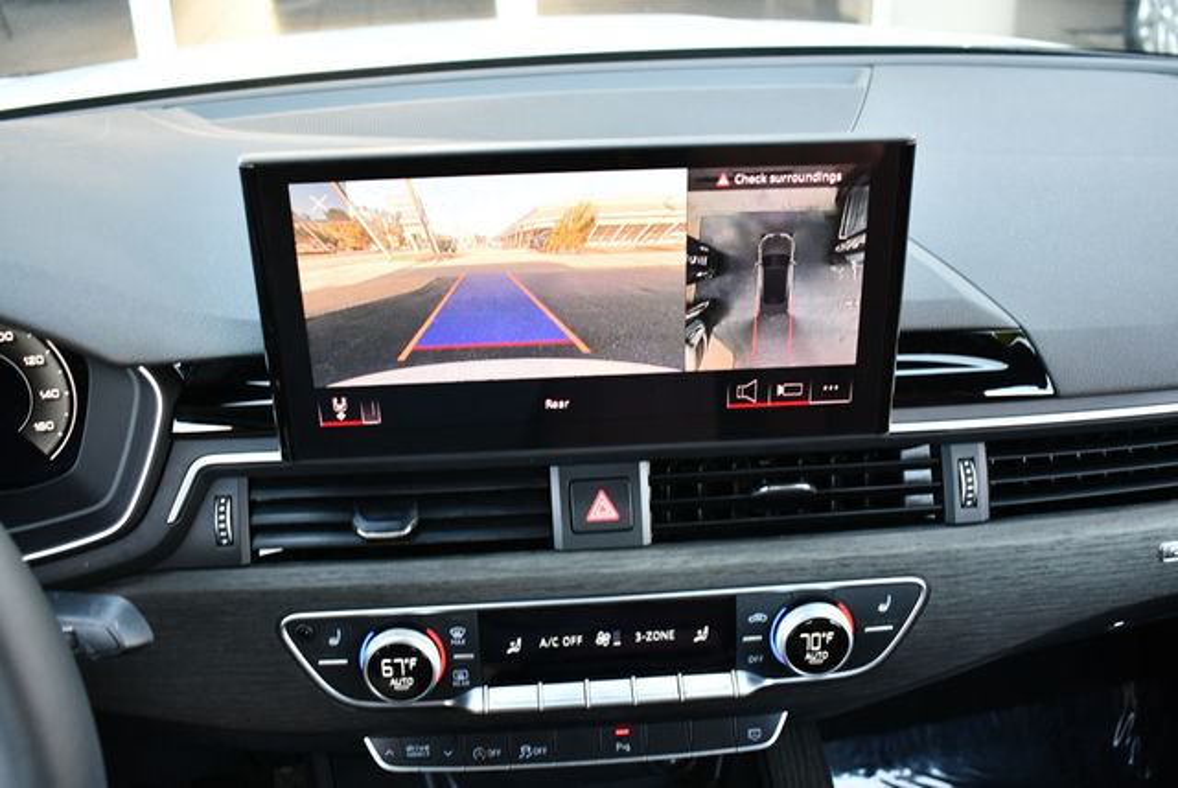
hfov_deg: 53.1
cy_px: 394
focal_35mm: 36
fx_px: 1179
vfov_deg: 36.9
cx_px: 589
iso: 800
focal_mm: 18
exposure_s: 1/125
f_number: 3.5
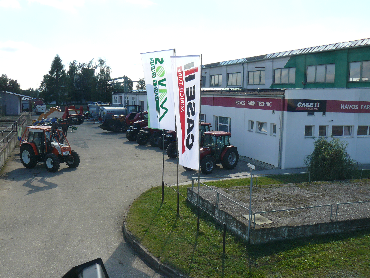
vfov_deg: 39.7
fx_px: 385
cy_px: 139
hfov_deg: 51.4
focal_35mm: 36
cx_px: 185
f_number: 5.6
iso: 100
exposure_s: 1/250
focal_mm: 6
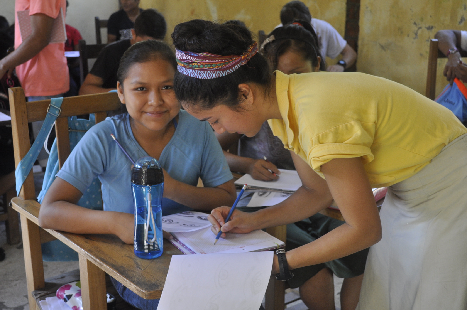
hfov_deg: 41.2
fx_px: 622
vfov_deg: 28.0
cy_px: 155
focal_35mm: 48
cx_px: 234
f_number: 4.8
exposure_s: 1/60
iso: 720
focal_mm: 32
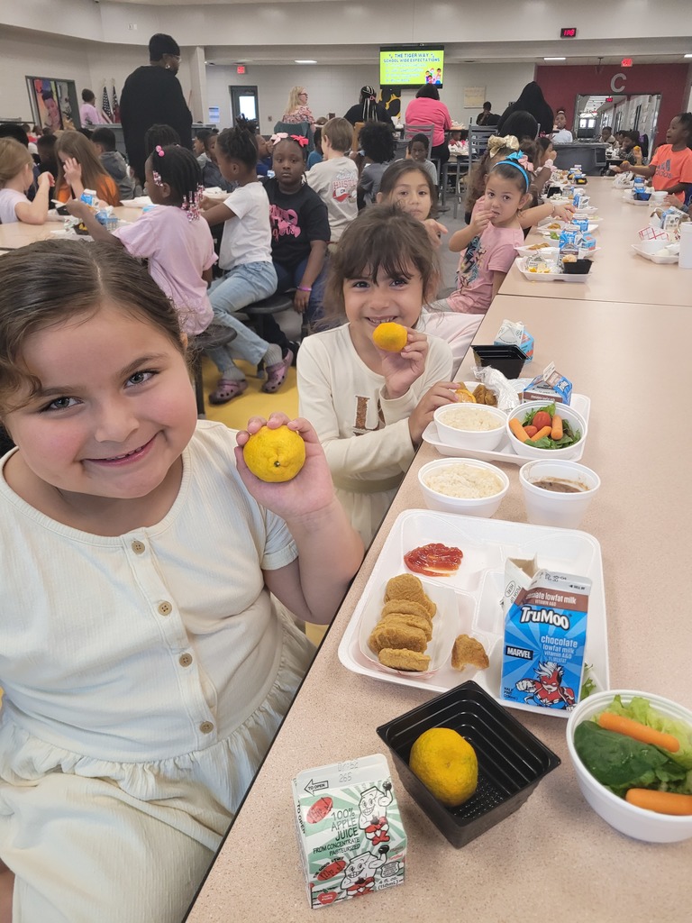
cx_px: 346
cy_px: 462
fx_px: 693
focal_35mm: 26
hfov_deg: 53.1
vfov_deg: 67.3
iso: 250
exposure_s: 1/120
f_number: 1.8
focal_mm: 5.4
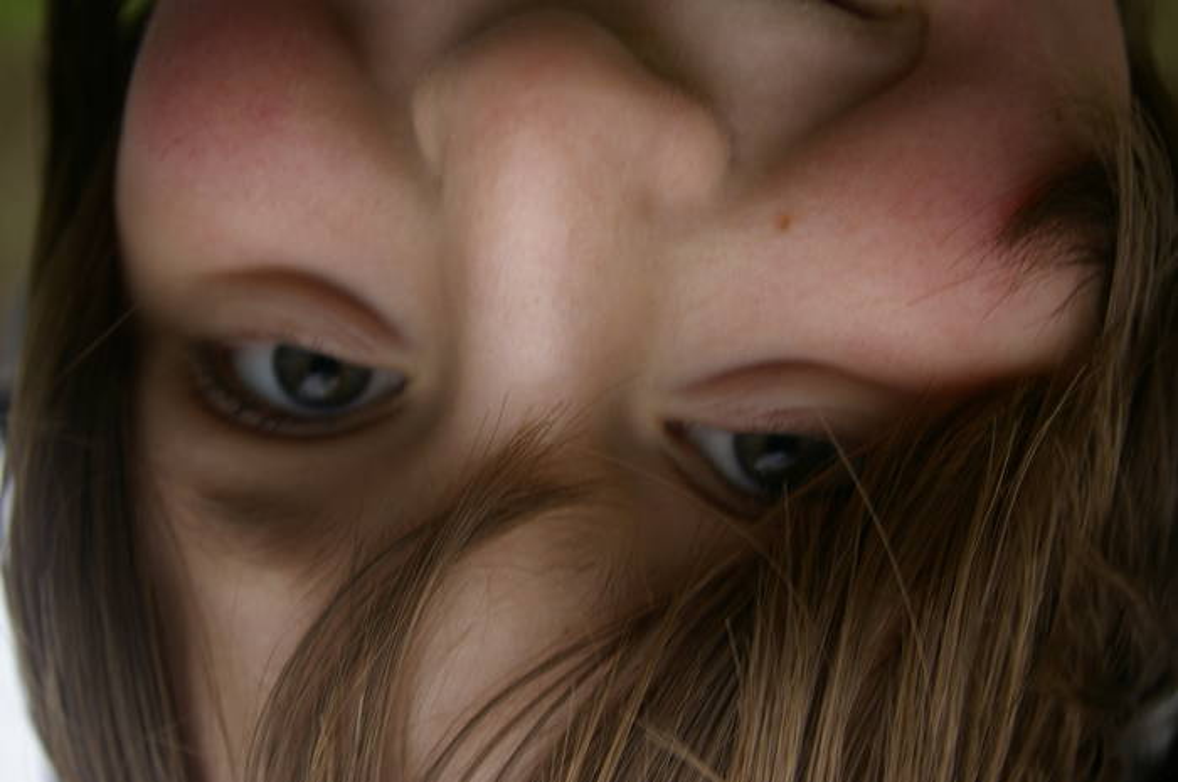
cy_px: 391
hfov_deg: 42.4
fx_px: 1520
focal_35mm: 46
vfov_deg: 28.9
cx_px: 589
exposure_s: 1/80
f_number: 4.5
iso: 200
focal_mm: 31
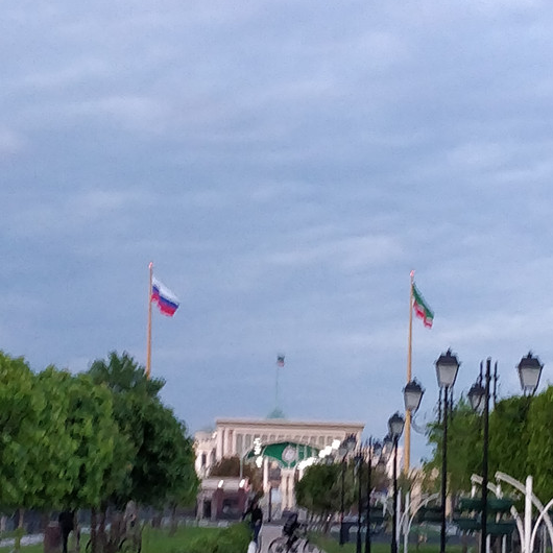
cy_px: 412
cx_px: 271
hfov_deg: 51.1
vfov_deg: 49.2
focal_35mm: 32
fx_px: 578
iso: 400
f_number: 1.7
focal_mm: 4.1
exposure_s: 1/50
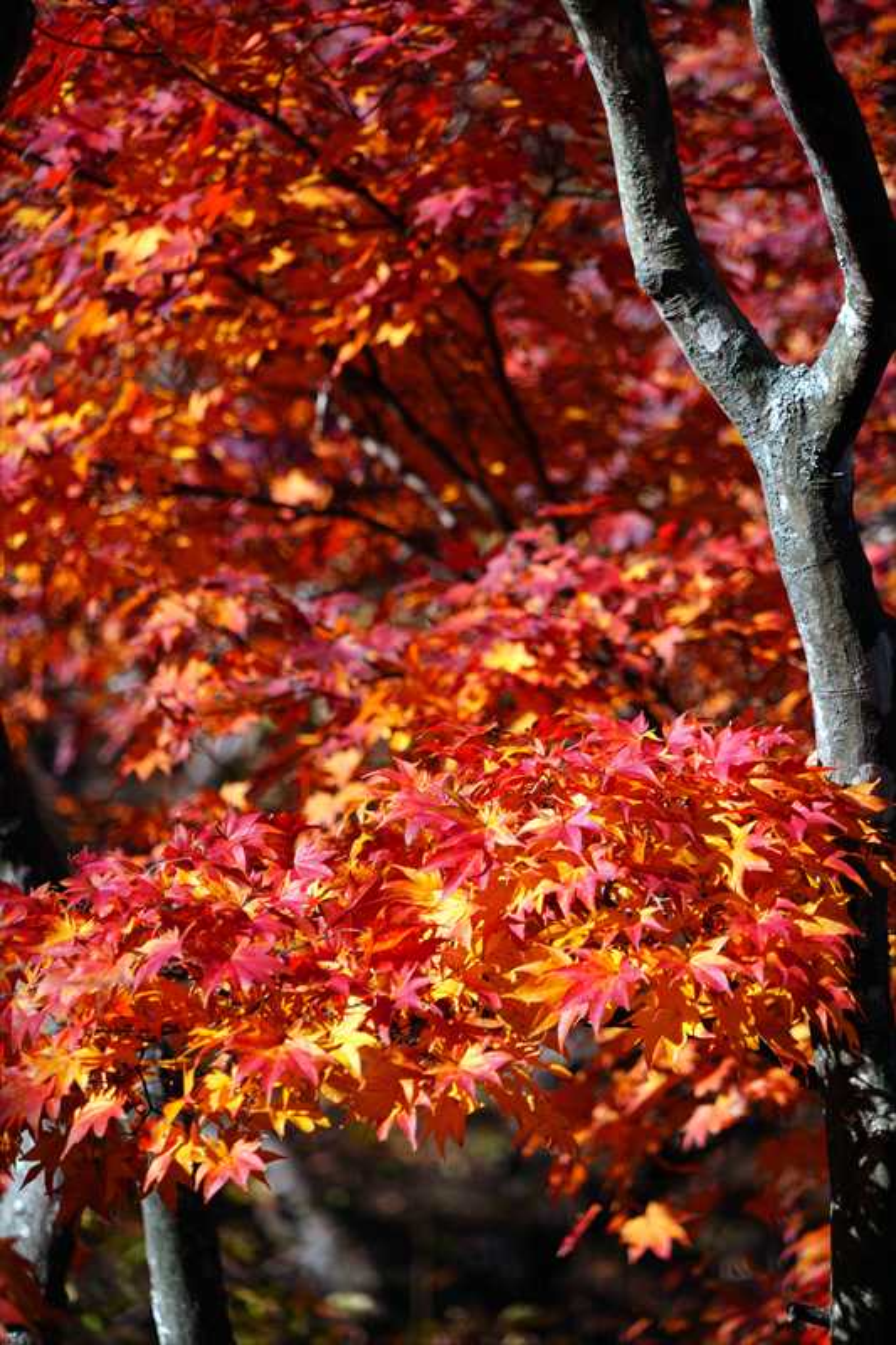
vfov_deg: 8.6
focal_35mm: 240
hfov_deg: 5.7
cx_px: 448
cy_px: 672
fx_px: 8963
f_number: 6.3
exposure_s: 1/250
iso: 100
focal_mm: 240
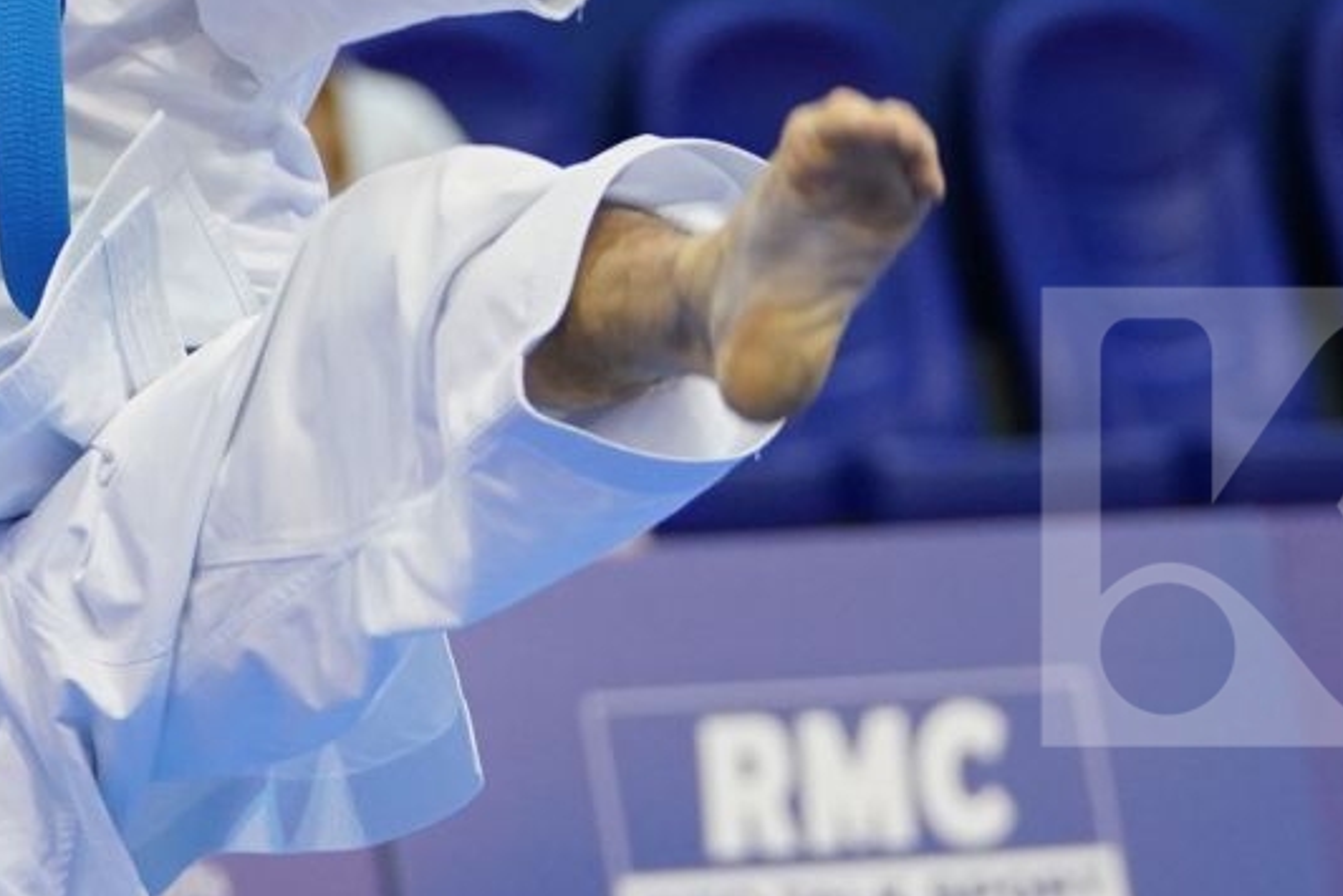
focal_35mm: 443
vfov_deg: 3.1
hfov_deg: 4.7
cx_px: 422
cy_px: 517
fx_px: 16530
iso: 2000
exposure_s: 1/500
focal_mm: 131
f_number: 2.8
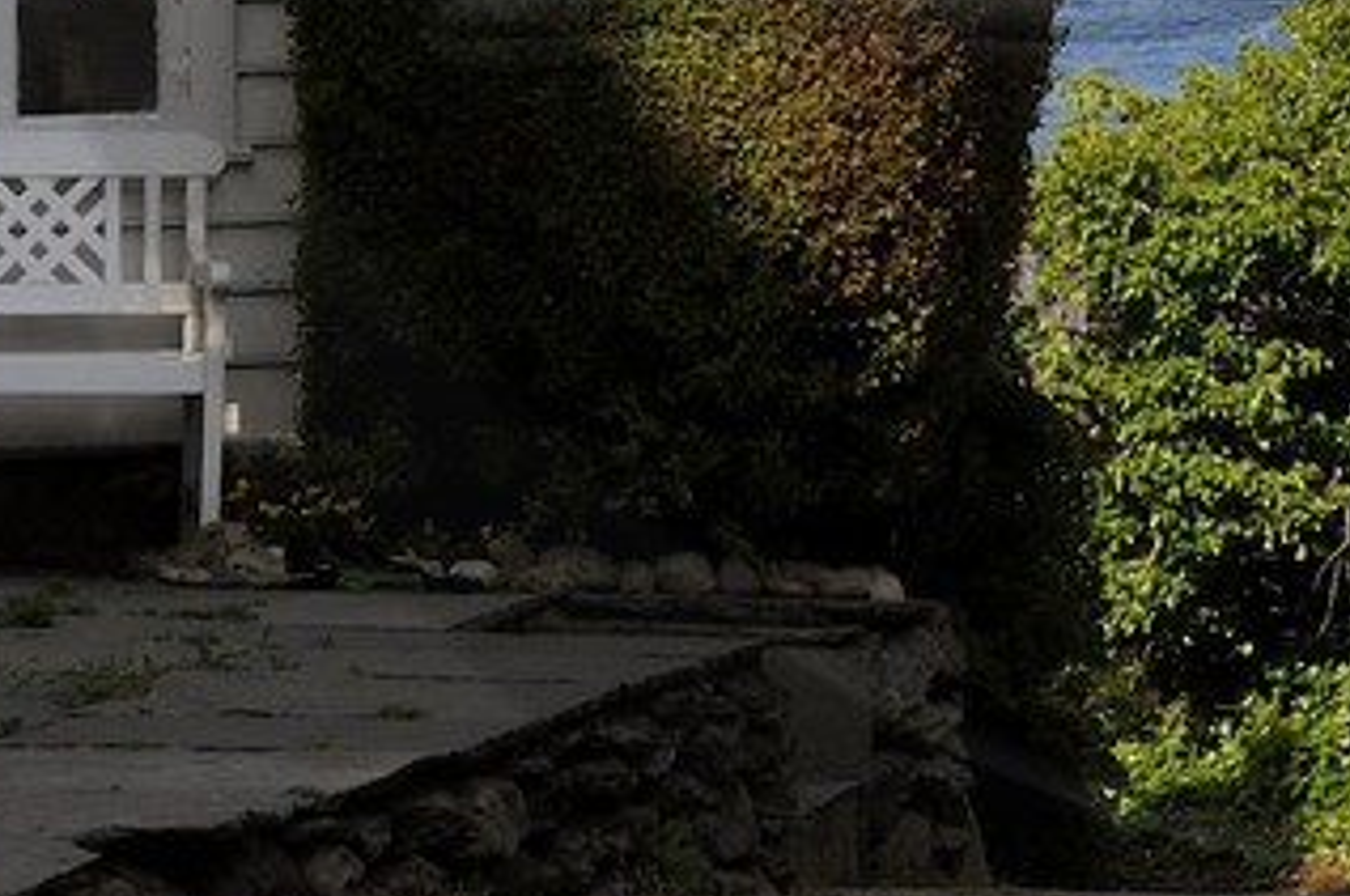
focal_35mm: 312
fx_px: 11682
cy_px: -654
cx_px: 1634
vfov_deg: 4.4
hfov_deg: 6.6
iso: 200
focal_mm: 62
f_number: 18
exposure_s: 1/125
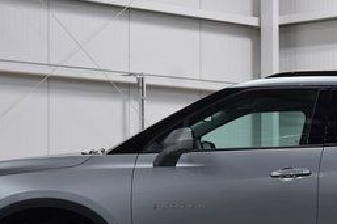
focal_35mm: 127
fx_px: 1188
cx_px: 279
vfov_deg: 10.7
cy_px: 195
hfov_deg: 16.0
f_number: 6.3
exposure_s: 1/20
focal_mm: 34
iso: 400
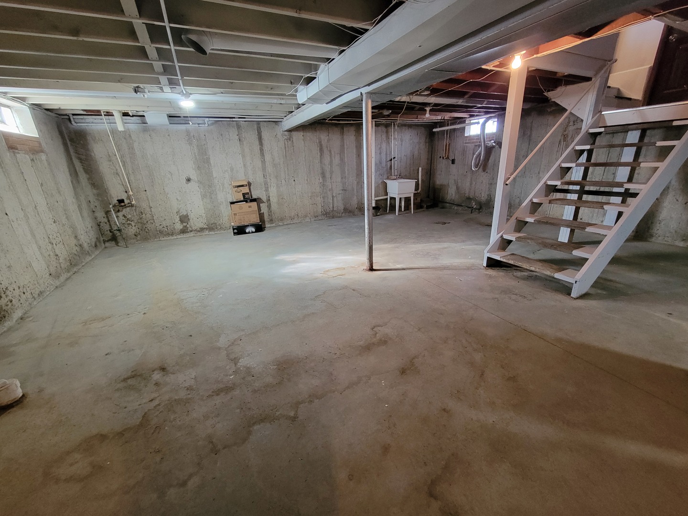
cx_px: 344
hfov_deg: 106.2
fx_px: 258
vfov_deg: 89.9
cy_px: 258
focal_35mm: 13
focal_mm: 2.2
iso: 640
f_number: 2.2
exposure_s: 1/30
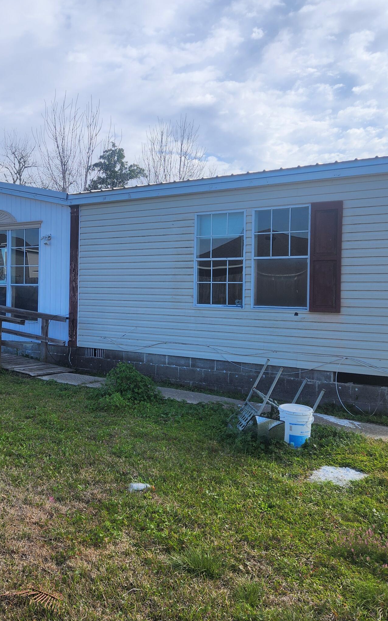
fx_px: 609
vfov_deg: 54.0
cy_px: 300
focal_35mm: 36
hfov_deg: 34.6
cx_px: 96
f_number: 1.8
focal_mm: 5.4
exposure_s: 1/1714
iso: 20
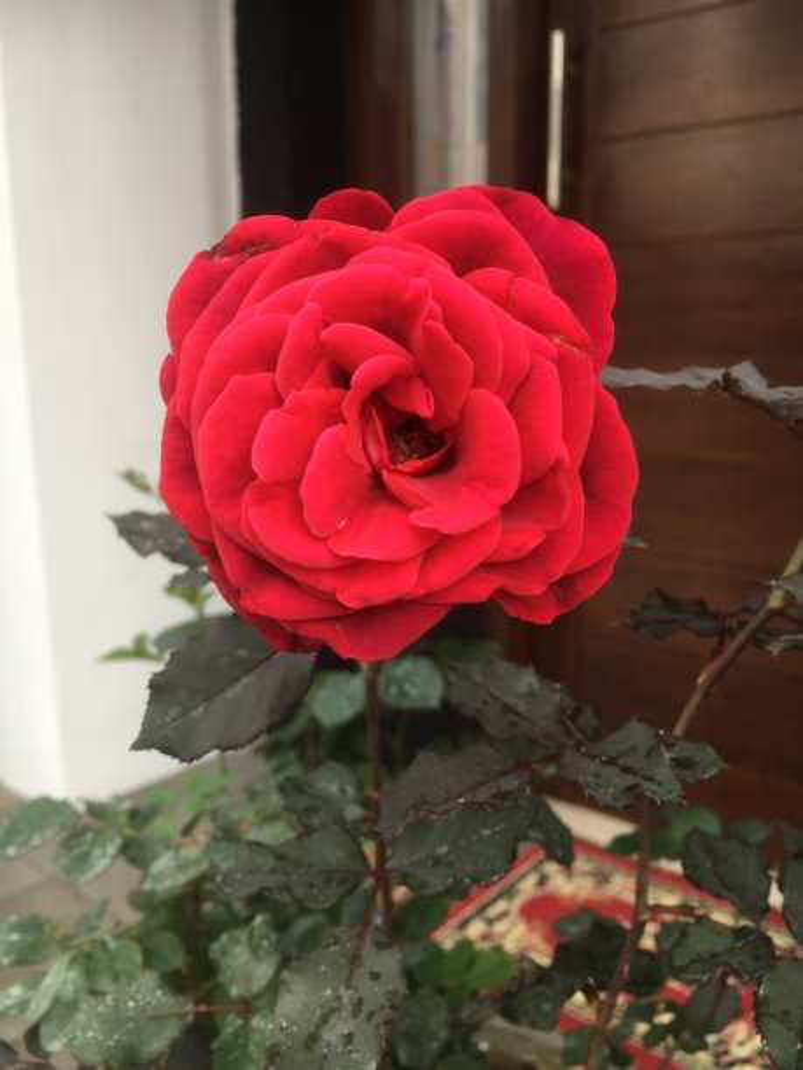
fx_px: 897
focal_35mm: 29
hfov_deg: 48.2
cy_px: 535
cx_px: 402
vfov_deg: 61.7
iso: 40
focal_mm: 4.15
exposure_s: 1/100
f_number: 2.2
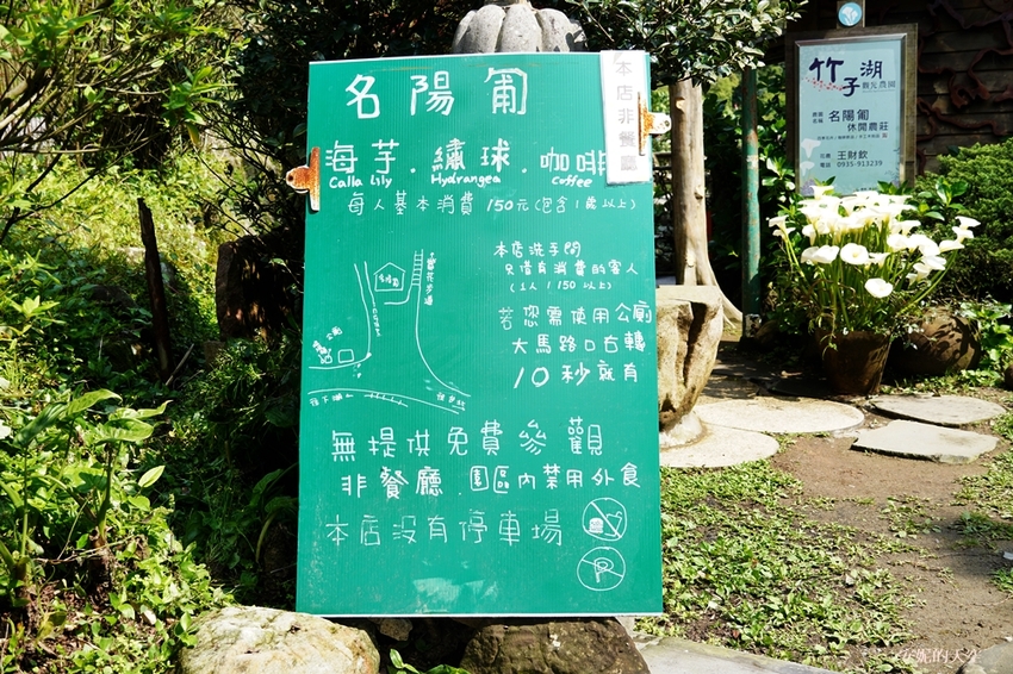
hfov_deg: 45.0
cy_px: 337
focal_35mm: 44
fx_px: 1224
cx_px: 506
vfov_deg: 30.8
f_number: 5
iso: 125
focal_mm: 29
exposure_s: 1/200
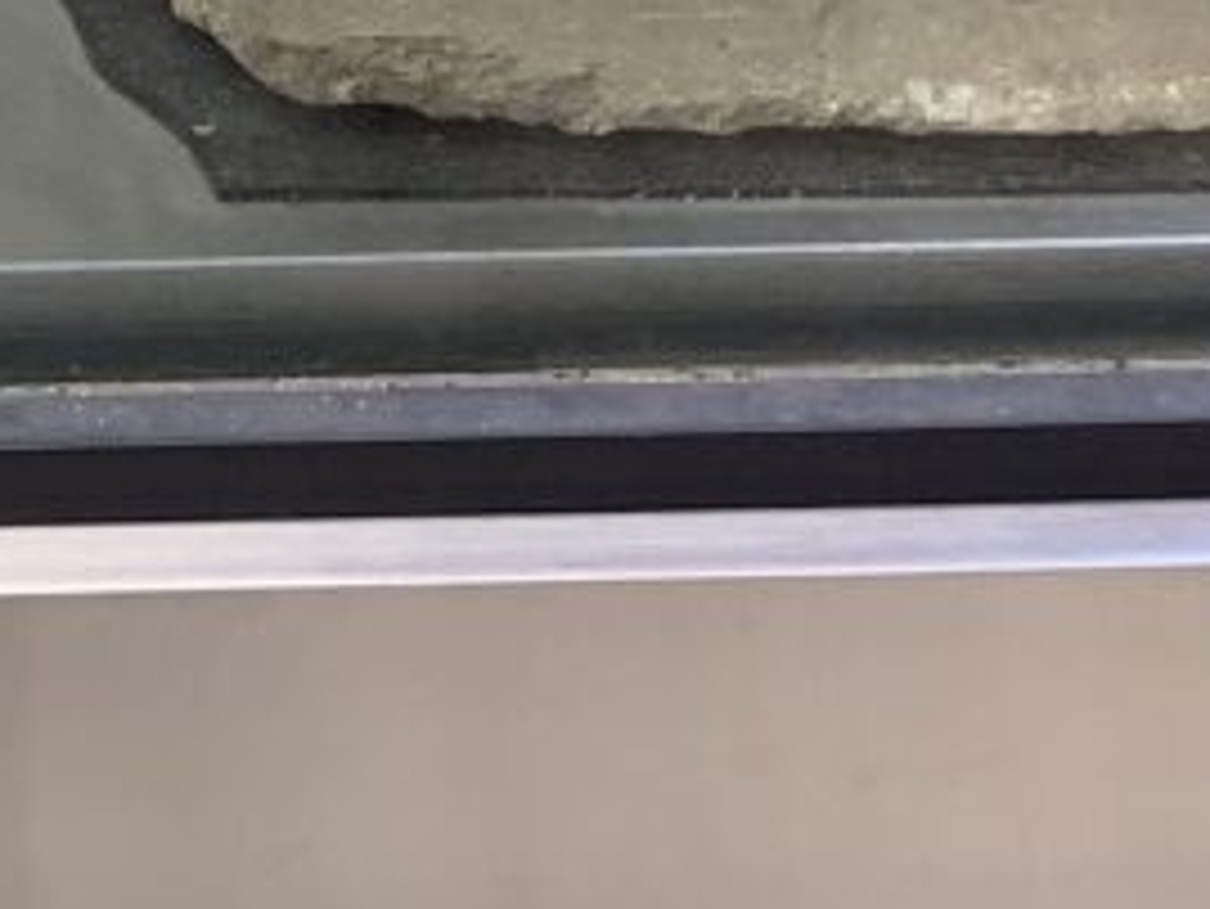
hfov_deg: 15.7
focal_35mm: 118
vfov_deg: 12.0
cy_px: -446
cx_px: -454
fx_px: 4127
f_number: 2.4
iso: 32
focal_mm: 3.3
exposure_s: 1/120
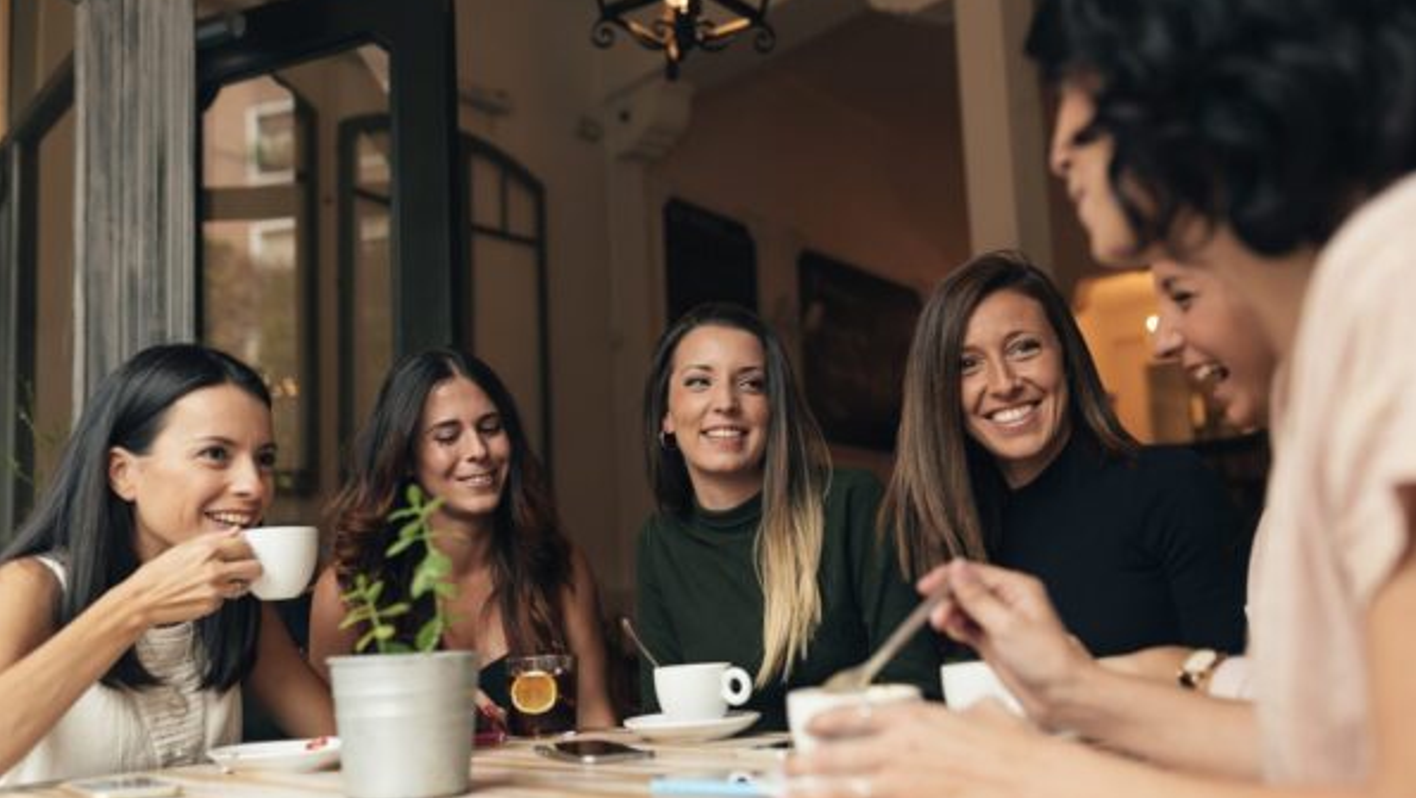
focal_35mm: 37
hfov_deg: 54.0
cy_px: 451
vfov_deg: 32.0
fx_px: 1390
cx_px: 709
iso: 250
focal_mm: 35
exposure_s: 1/100
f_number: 2.5
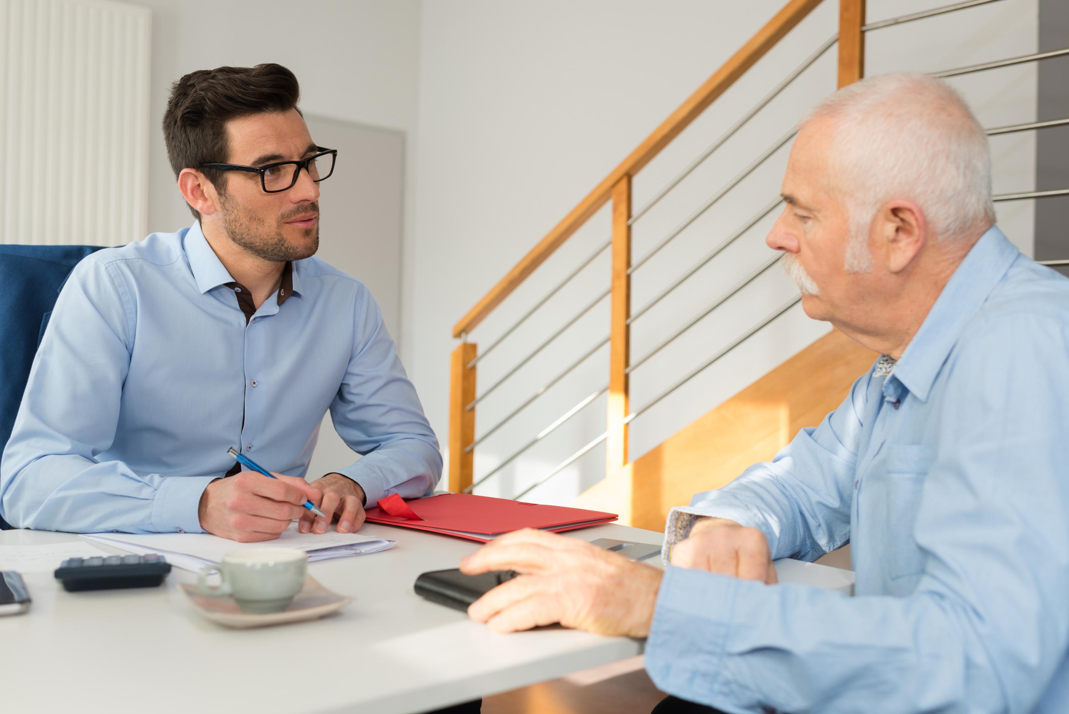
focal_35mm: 35
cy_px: 357
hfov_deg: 54.4
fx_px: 1040
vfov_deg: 37.9
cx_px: 534
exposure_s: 1/100
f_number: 3.2
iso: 160
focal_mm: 35
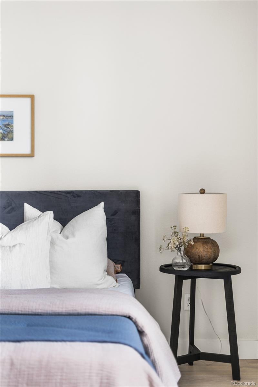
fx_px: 537
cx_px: 129
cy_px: 194
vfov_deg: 39.6
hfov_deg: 27.0
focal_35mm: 50
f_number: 1.8
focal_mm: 50
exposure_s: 1/10
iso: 160
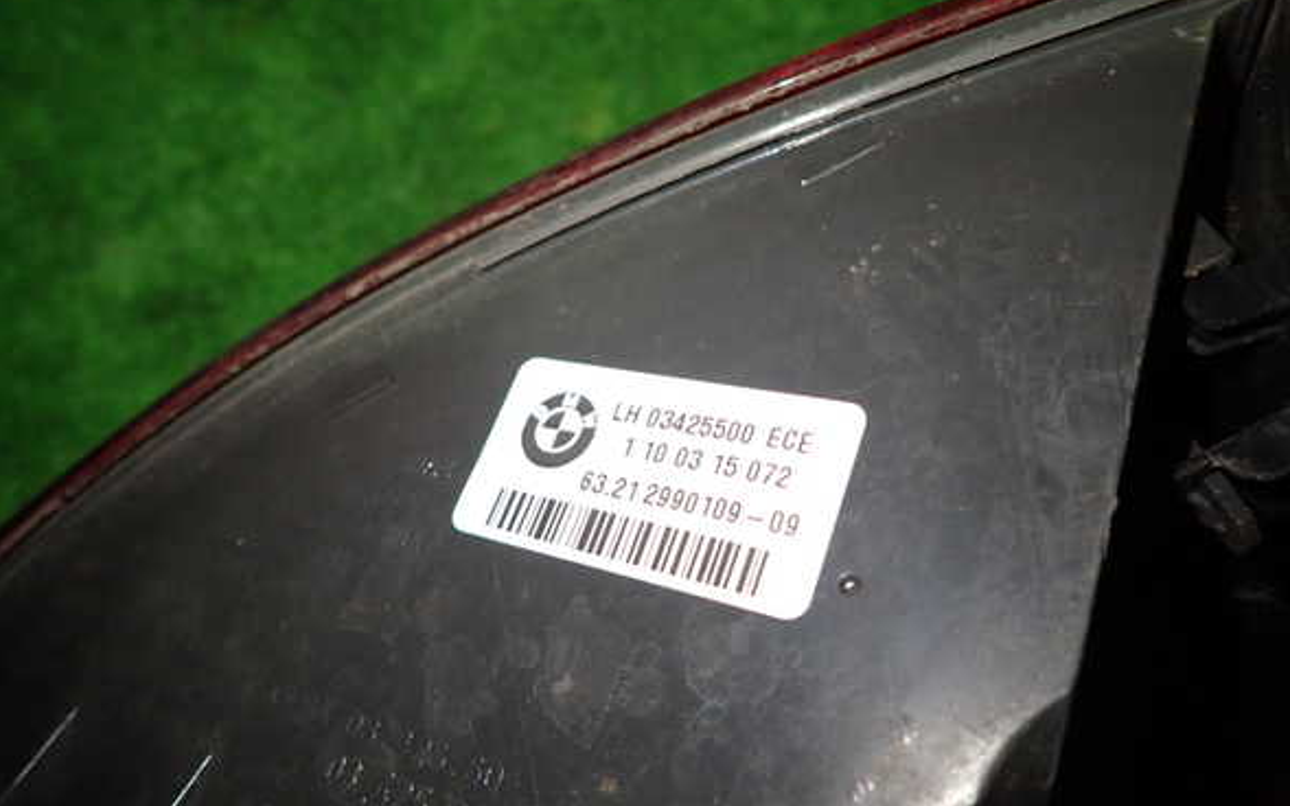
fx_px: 949
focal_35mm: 27
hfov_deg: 68.4
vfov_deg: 46.0
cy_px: 425
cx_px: 653
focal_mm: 4.5
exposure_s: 1/40
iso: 200
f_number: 2
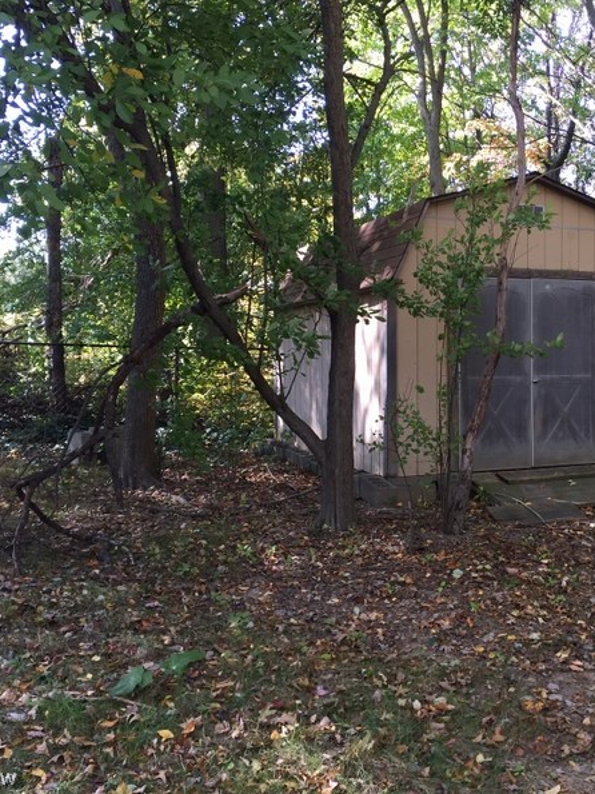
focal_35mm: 39
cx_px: 442
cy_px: 395
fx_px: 894
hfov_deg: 36.0
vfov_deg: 47.9
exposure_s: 1/120
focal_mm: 4.15
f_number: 2.2
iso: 50
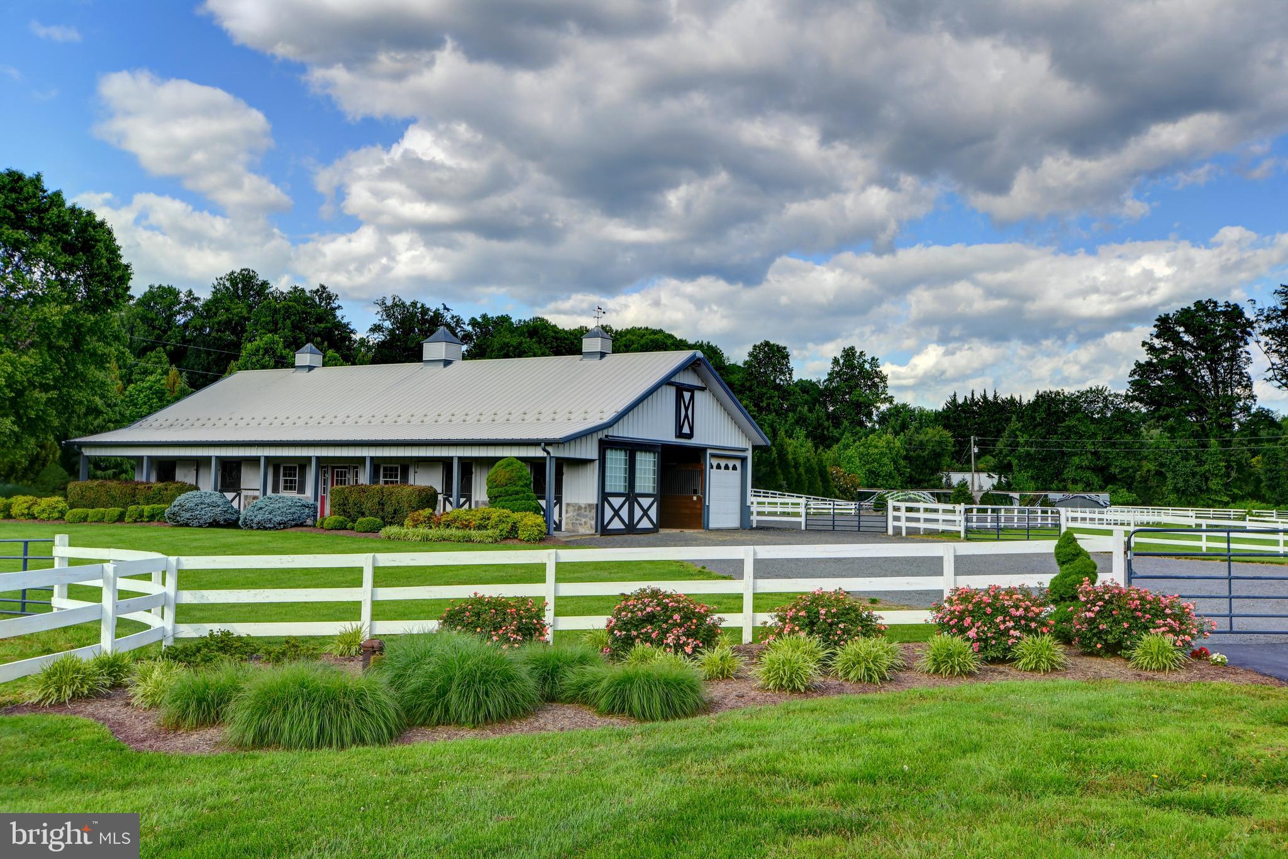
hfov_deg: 53.1
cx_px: 644
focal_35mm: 36
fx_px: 1288
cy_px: 430
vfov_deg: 36.9
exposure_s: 1/320
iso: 200
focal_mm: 24
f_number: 10
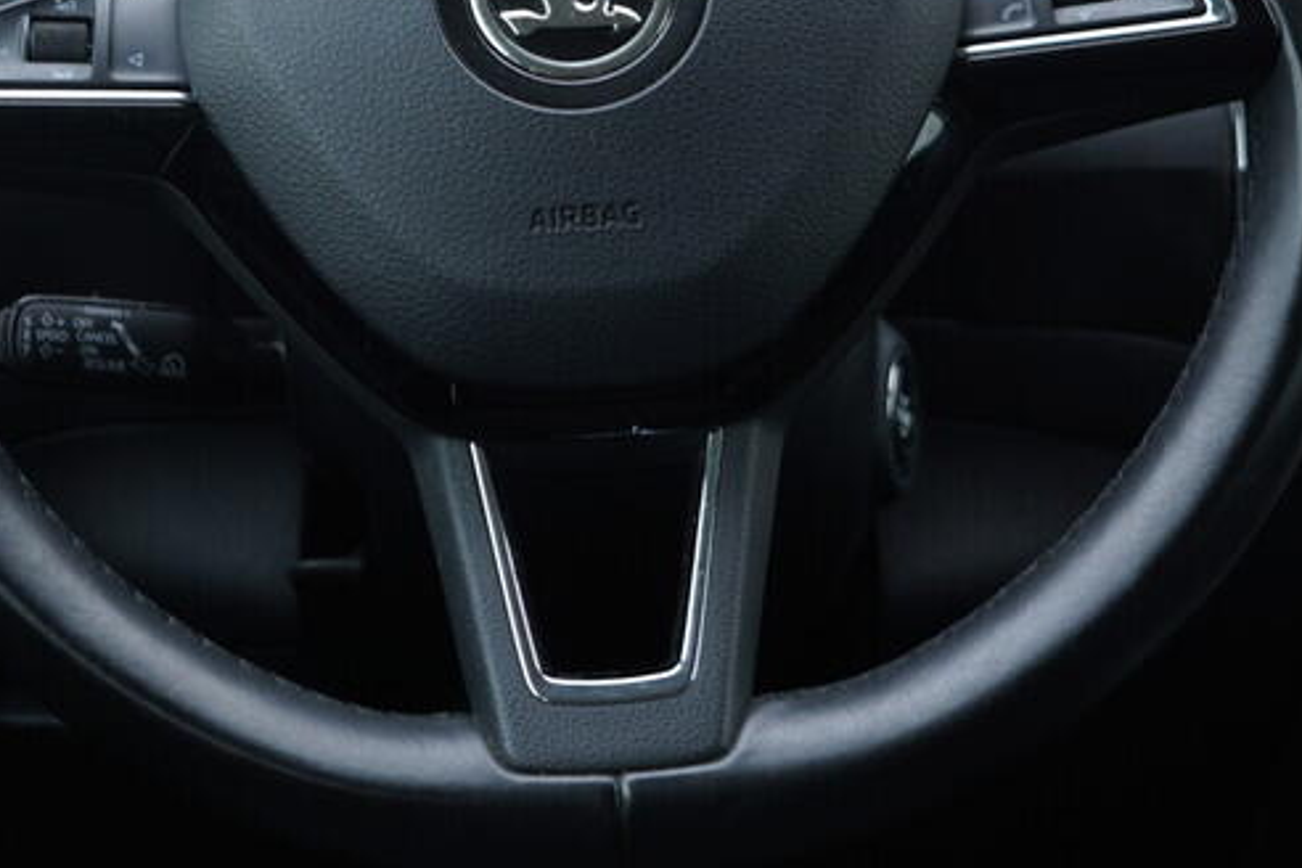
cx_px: 614
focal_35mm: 75
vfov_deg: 17.8
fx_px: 2712
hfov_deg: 27.0
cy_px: 38
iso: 200
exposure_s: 1/40
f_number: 2.8
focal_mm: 24
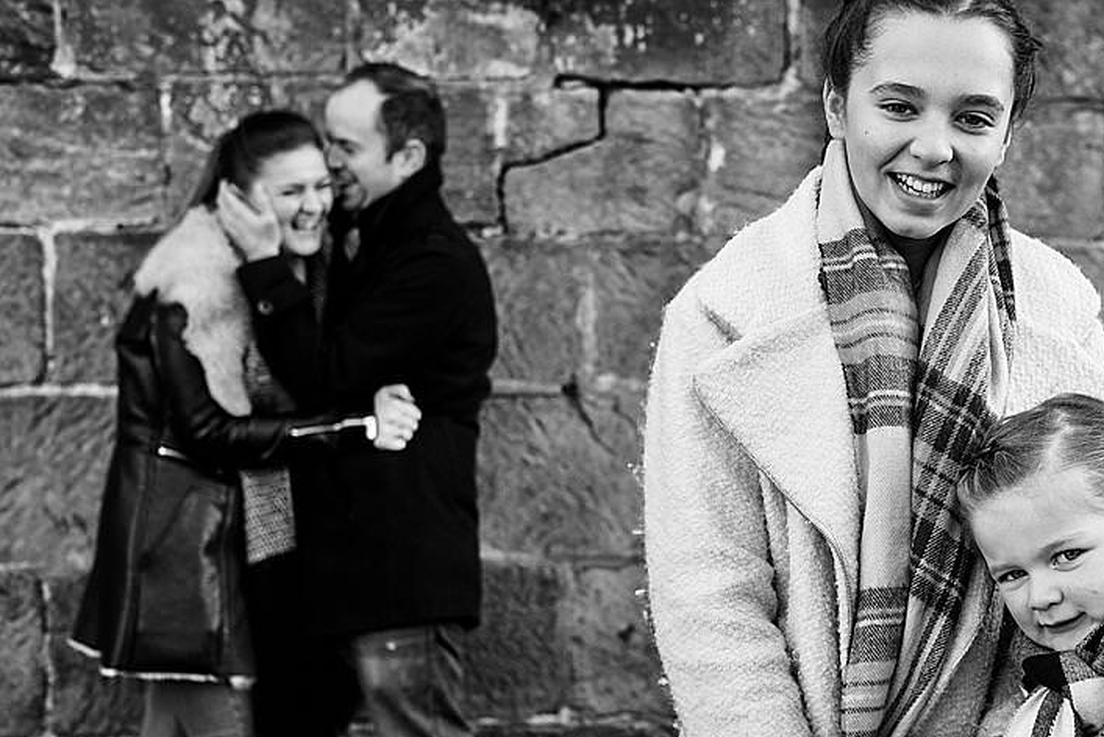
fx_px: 2301
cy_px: 408
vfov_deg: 18.2
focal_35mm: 75
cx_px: 704
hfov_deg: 26.9
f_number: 3.2
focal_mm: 35
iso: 800
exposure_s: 1/500
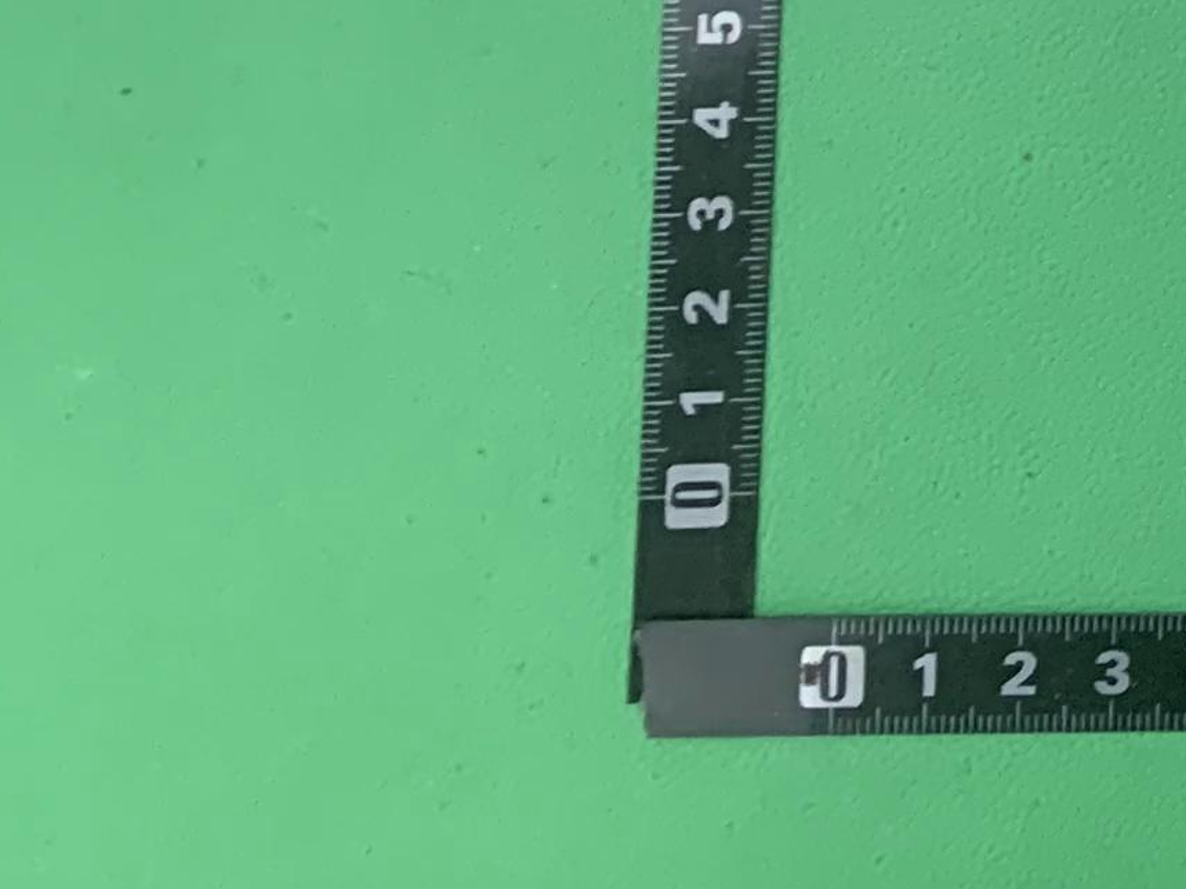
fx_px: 4179
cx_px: 2708
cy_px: -1183
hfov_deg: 12.9
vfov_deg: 10.6
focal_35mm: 122
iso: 250
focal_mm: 4.25
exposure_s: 1/60
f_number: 1.8
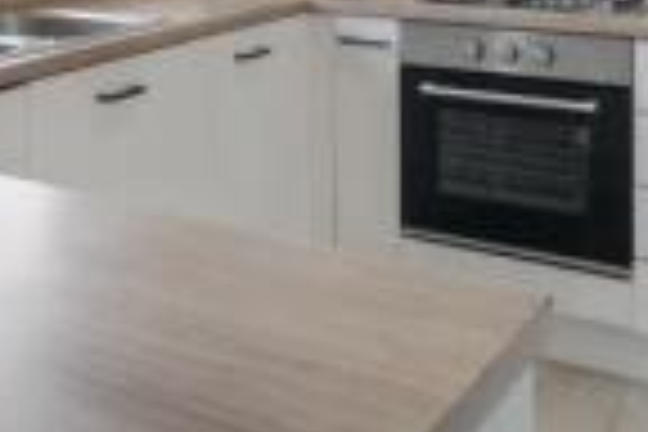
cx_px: 106
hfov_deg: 32.7
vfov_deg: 21.3
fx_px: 1062
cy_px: -97
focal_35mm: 59
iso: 200
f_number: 5
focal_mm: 7
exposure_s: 1/25
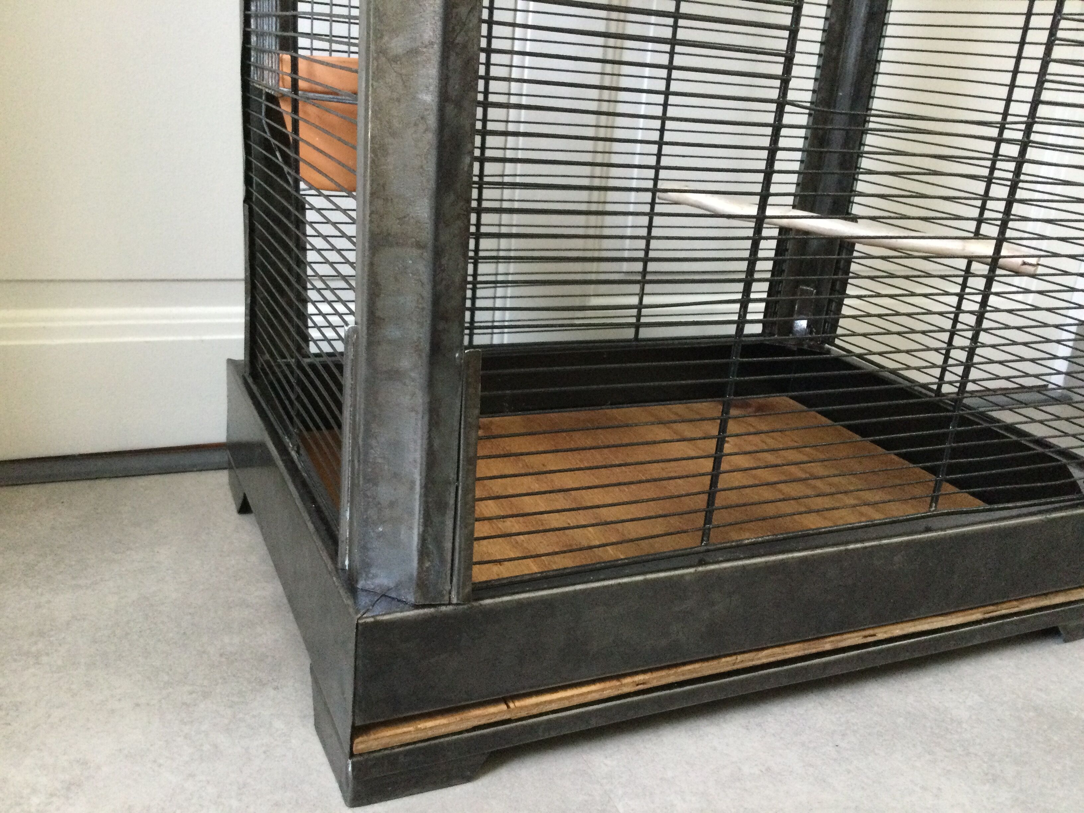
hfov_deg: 58.4
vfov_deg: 45.4
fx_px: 971
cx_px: 542
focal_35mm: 31
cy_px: 406
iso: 250
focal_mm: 3.3
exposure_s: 1/25
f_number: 2.4
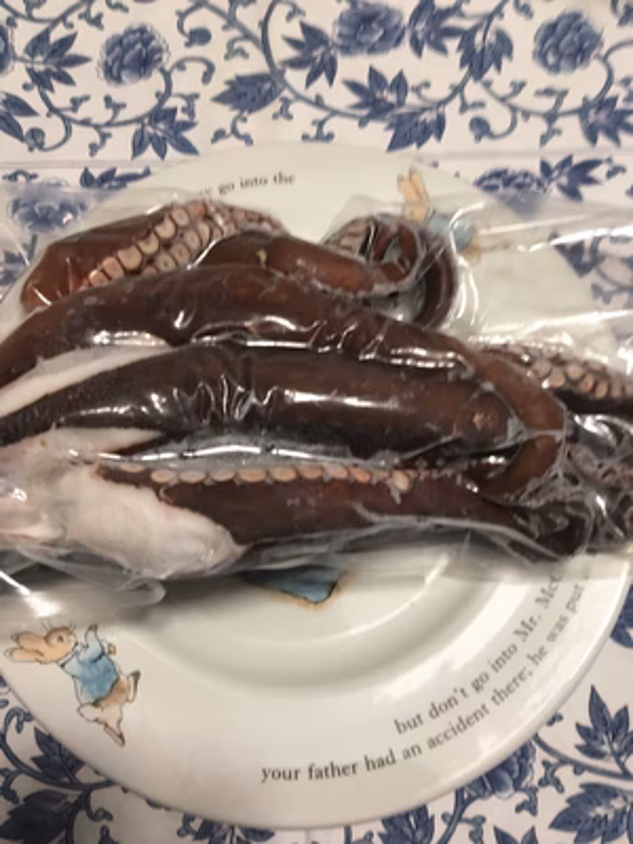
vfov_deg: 61.7
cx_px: 316
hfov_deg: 48.2
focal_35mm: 29
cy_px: 422
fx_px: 707
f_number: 2.2
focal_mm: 4.15
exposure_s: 1/33
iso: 80
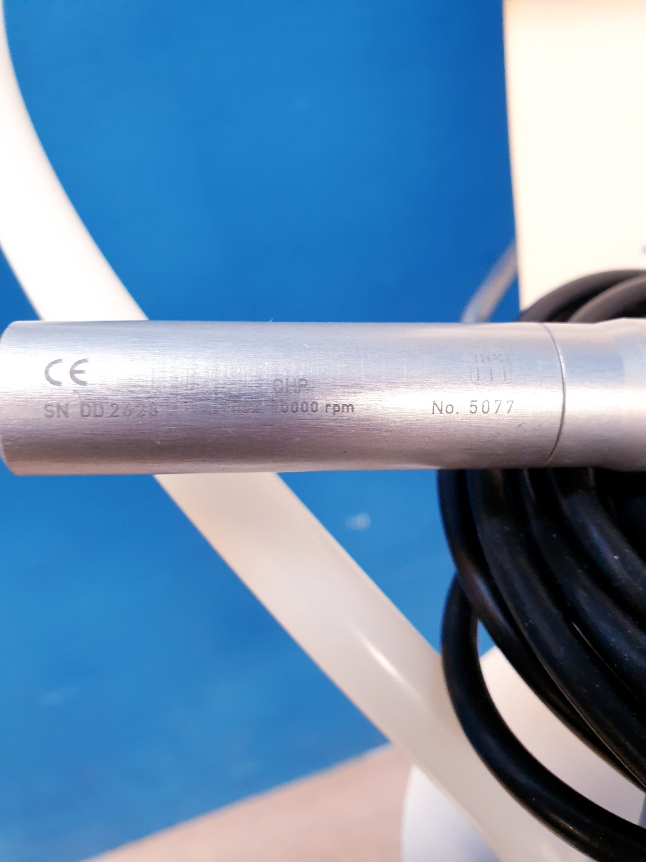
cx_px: 323
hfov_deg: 53.1
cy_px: 431
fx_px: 647
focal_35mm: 26
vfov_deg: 67.3
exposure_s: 1/33
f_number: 2.4
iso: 250
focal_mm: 4.3
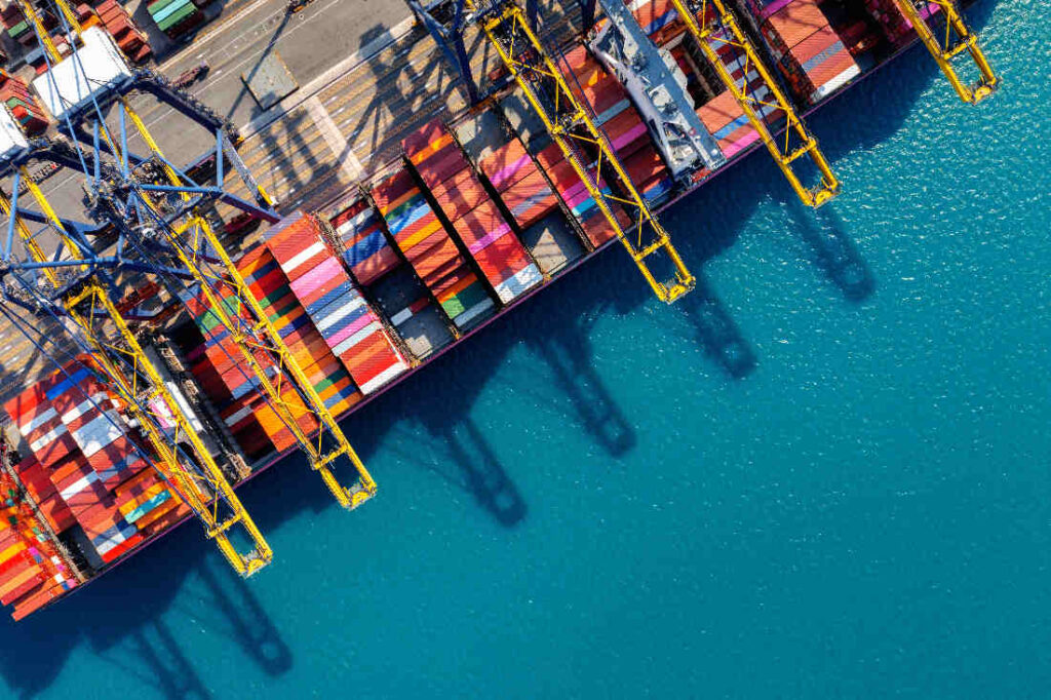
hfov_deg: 65.5
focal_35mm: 28
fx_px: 817
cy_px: 350
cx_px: 526
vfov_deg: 46.4
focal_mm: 10.26
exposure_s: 1/400
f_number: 5
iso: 100
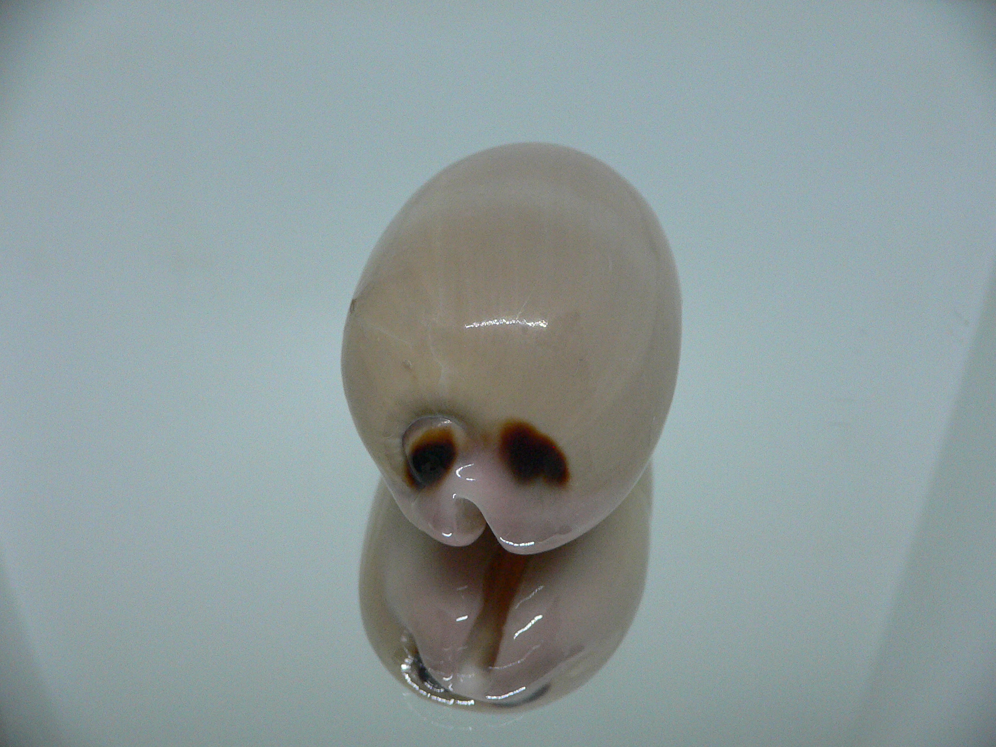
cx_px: 498
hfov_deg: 52.6
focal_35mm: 35
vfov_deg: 40.7
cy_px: 374
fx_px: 1007
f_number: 2.8
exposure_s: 1/60
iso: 200
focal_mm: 4.6
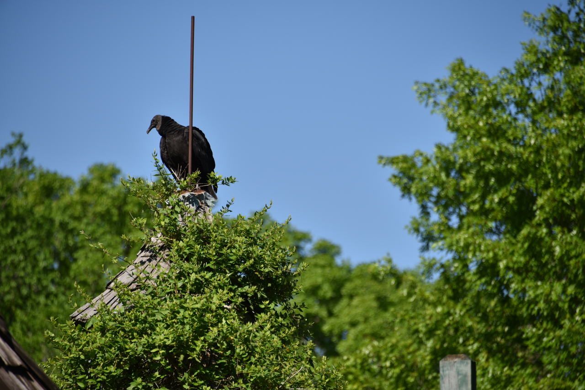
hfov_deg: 6.9
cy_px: 195
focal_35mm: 300
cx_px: 292
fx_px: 4876
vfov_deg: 4.6
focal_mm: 300
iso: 100
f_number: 7.1
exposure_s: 1/640
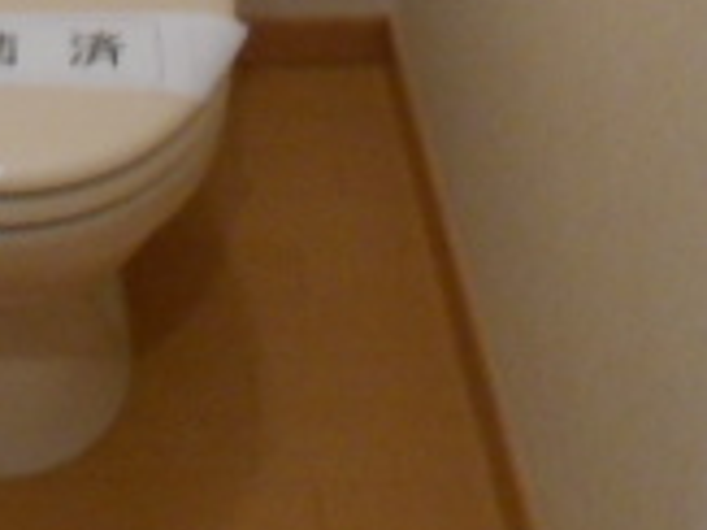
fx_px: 2082
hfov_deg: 18.5
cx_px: -78
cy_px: -204
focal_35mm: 102
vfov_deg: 13.8
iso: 400
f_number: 3.2
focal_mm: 4.6
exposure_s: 1/25
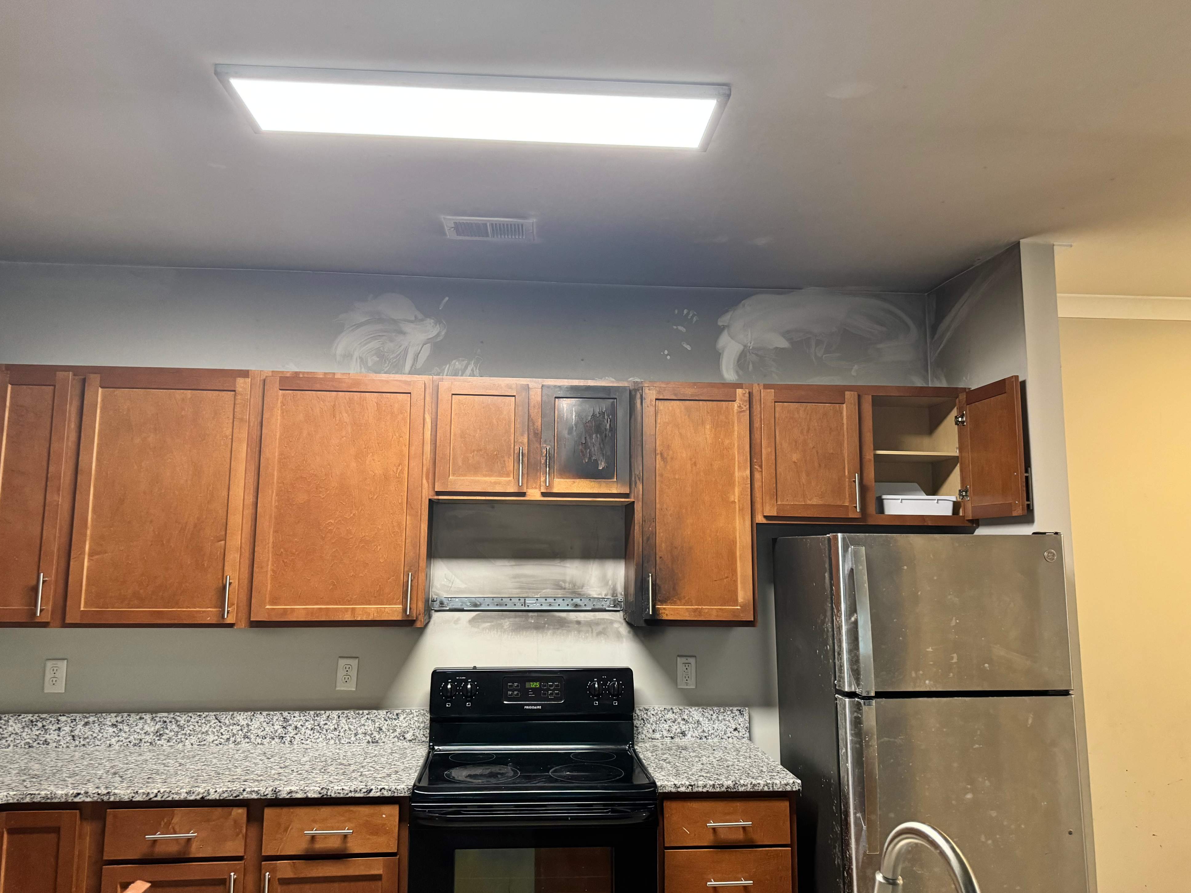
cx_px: 591
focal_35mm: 25
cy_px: 430
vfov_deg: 54.9
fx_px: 860
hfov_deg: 69.4
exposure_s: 1/60
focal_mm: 6.76
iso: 500
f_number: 1.78
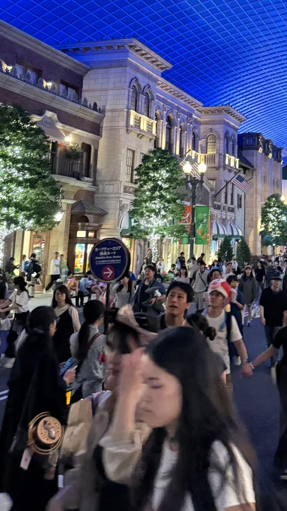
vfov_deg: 44.6
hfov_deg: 26.1
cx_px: 263
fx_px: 596
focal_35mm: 44
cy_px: 116
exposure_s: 1/30
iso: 1250
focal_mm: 6.76
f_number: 1.78
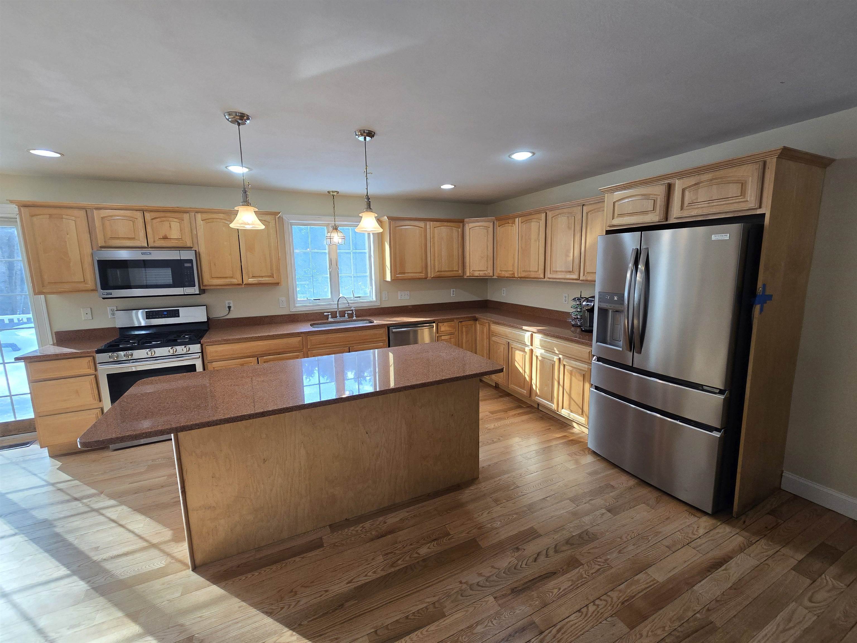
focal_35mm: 13
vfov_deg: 89.9
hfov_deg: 106.2
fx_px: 322
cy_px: 322
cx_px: 428
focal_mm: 2.2
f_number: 2.2
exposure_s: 1/60
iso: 50
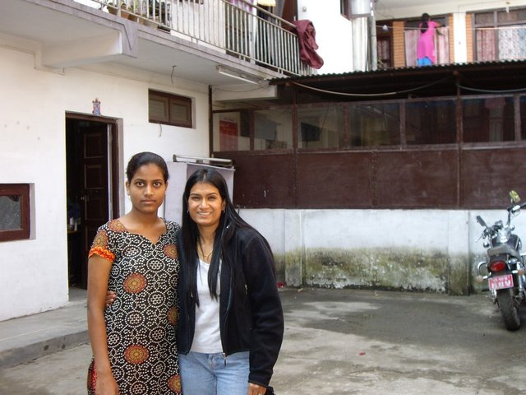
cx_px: 263
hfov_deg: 40.4
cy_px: 198
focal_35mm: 47
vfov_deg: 30.9
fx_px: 714
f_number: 3
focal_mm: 7.6
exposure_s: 1/80
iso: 100
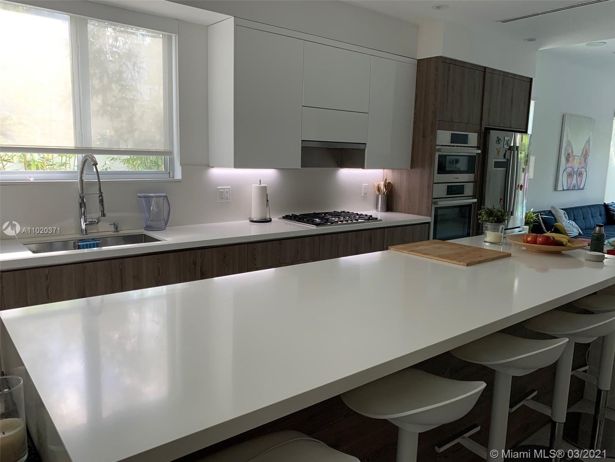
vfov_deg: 53.1
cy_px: 231
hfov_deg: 67.3
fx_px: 462
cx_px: 308
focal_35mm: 26
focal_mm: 4.25
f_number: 1.8
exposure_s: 1/121
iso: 80
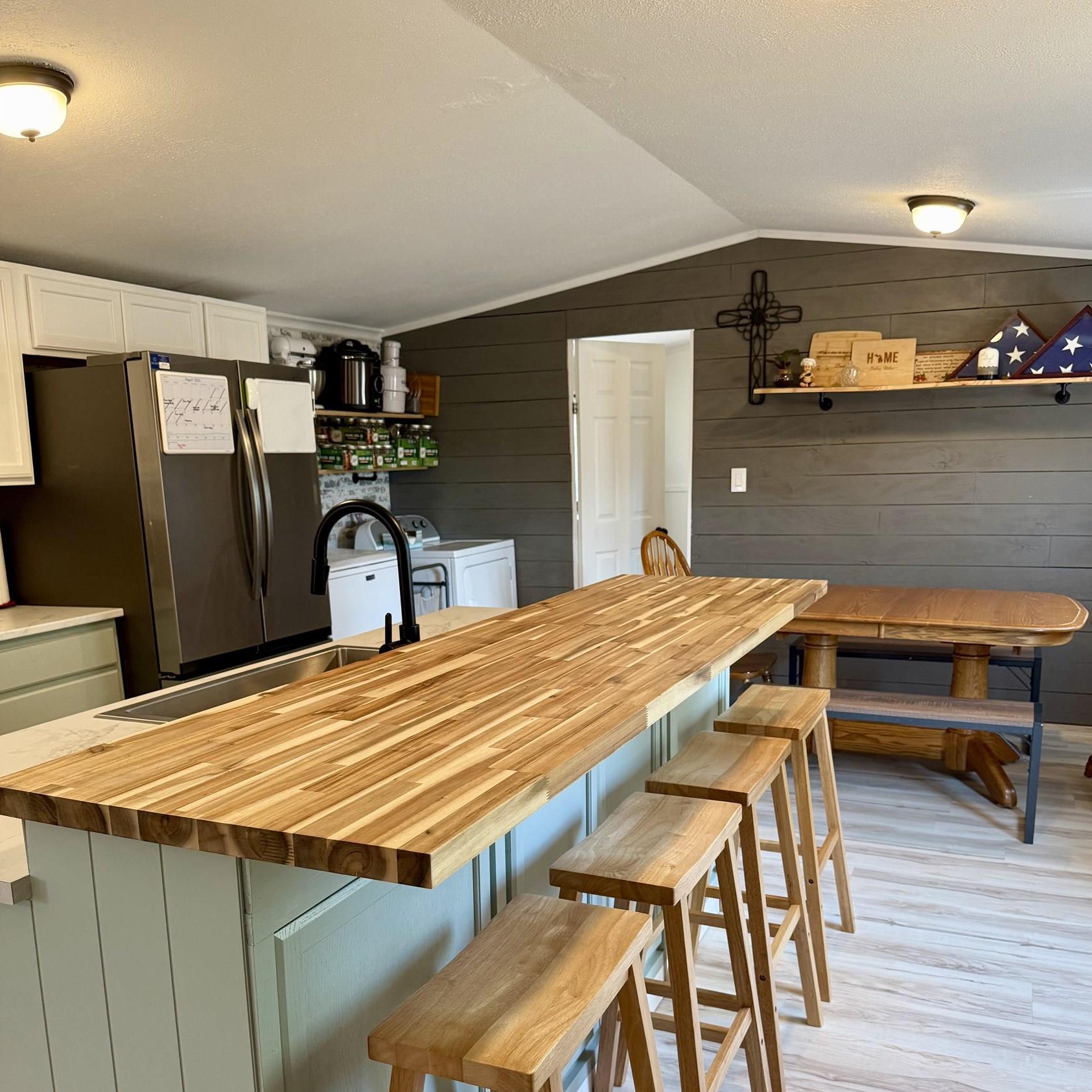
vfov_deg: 55.1
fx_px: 1035
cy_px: 664
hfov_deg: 55.6
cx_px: 556
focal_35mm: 29
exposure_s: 1/120
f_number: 1.78
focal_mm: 6.76
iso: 200
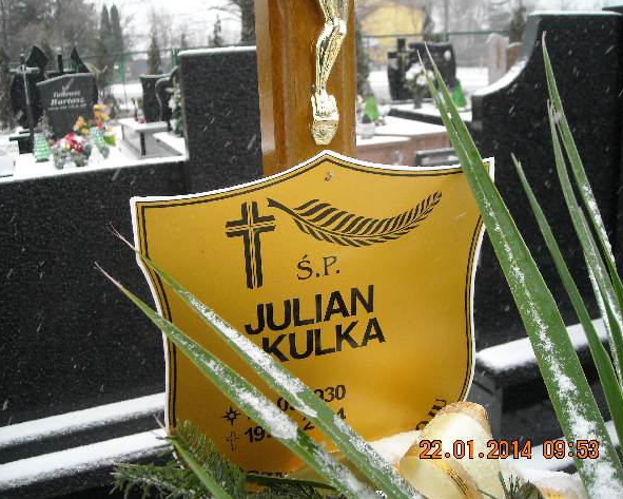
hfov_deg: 49.0
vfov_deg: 40.1
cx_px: 290
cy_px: 250
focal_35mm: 37
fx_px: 682
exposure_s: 1/209
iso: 366
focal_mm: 5.7
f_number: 2.8
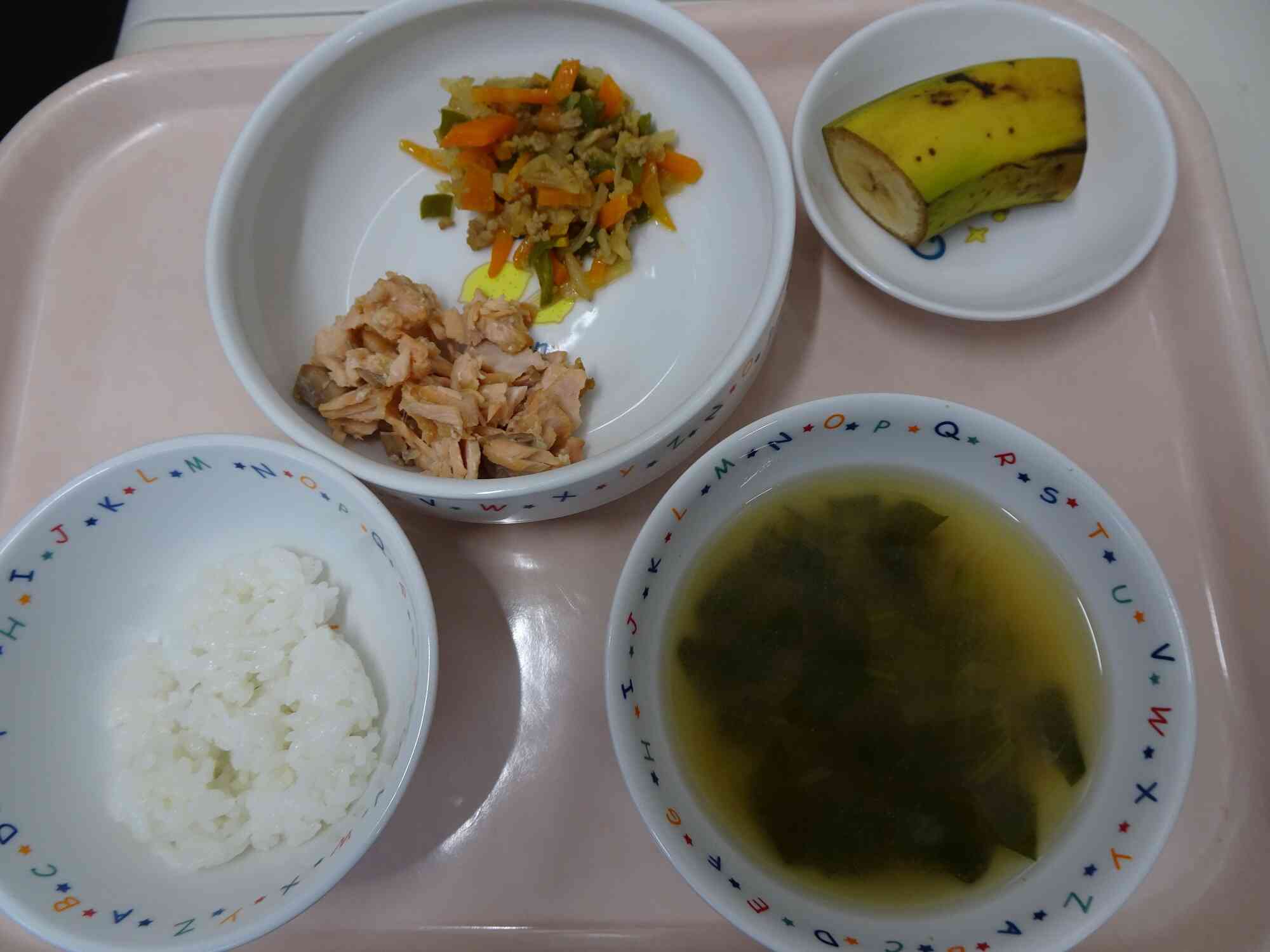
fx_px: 881
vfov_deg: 56.8
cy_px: 476
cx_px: 635
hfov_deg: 71.6
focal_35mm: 24
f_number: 3.5
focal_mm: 4.1
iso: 80
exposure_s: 1/30
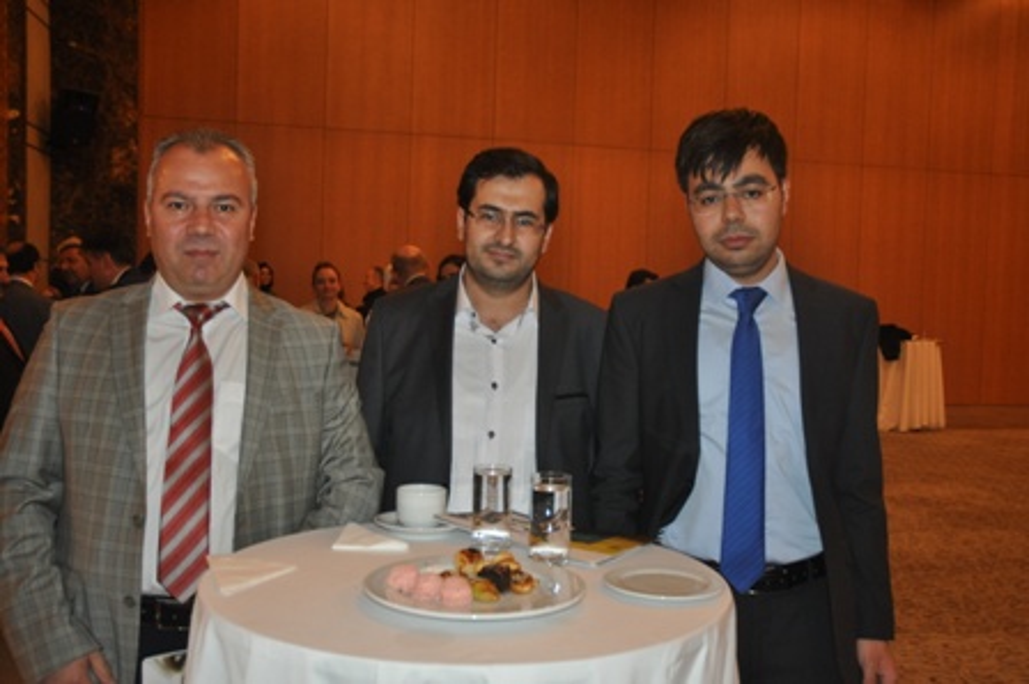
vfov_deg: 35.4
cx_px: 514
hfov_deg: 51.3
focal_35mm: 38
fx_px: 1071
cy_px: 342
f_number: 3.8
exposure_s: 1/60
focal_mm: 25
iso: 800
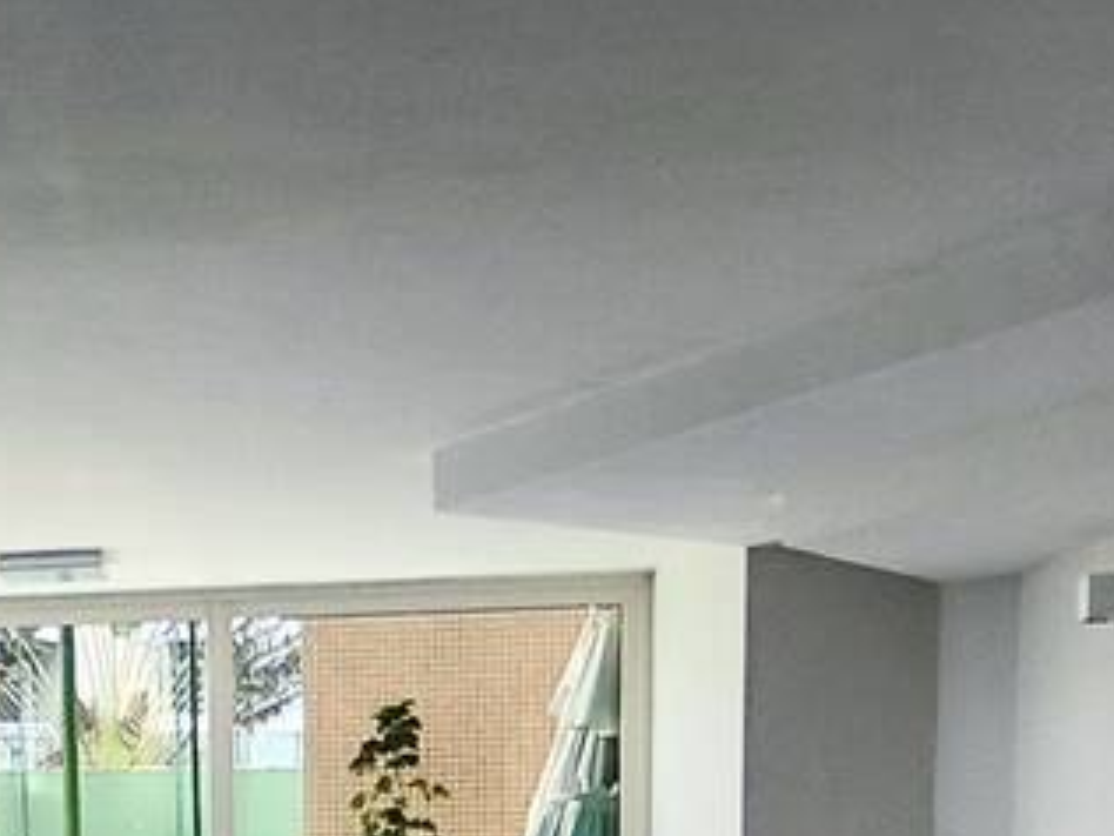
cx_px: 7
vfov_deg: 17.9
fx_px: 2349
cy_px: 1266
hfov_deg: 25.4
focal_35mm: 73
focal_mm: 1.65
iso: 64
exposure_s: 1/120
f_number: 2.2
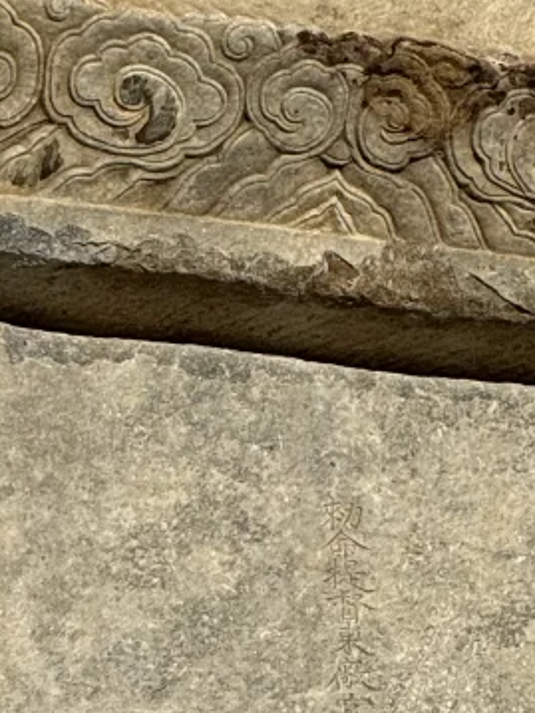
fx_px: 9939
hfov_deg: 3.1
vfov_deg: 4.1
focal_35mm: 482
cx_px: 280
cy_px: -431
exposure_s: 1/4367
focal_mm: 15.66
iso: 50
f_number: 2.8
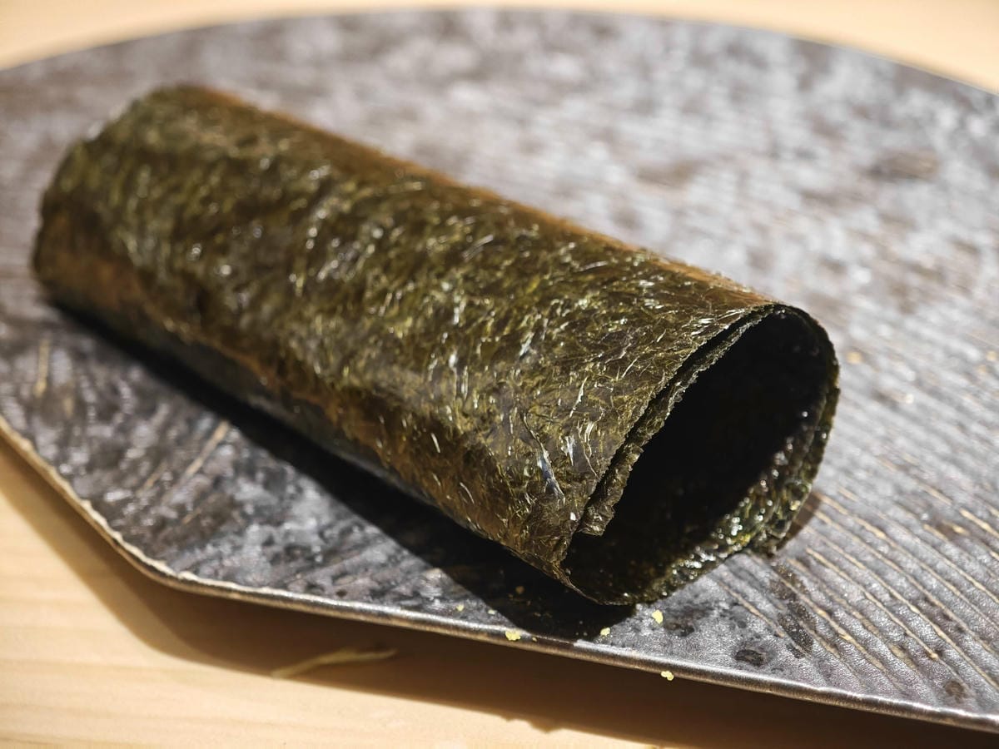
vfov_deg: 19.6
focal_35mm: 75
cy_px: 374
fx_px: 2164
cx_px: 500
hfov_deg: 26.0
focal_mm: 12.28
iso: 100
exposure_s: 1/120
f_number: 1.8
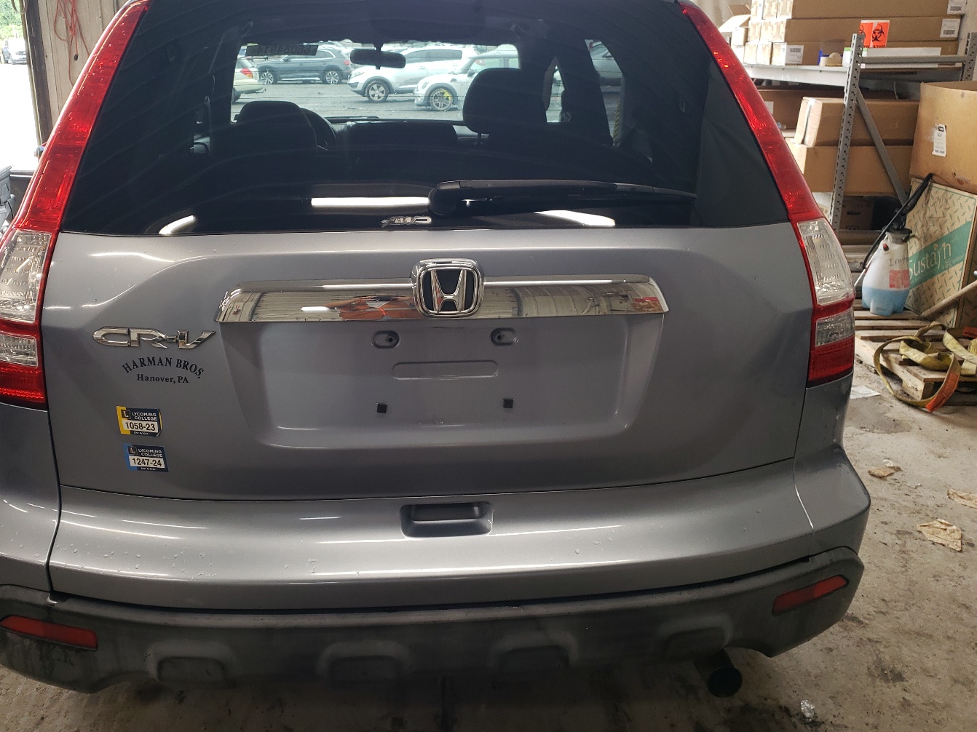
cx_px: 428
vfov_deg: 45.4
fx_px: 875
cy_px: 342
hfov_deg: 58.2
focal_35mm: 31
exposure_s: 1/50
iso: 56
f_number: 1.5
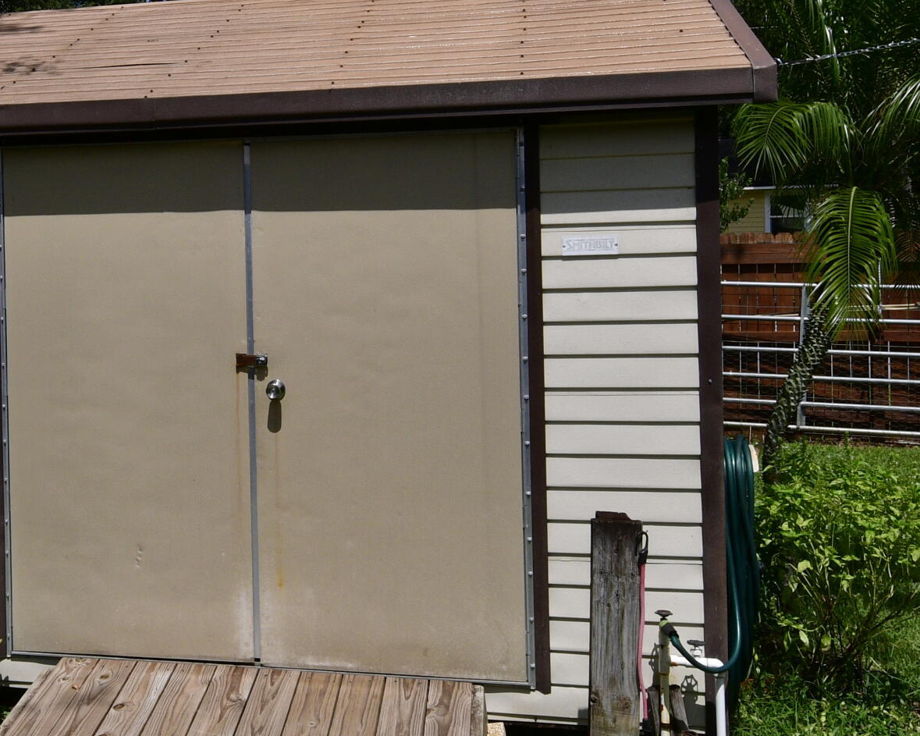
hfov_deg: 41.7
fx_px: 1171
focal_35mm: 43
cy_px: 280
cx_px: 240
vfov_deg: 34.7
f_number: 14
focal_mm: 12
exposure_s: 1/800
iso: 200
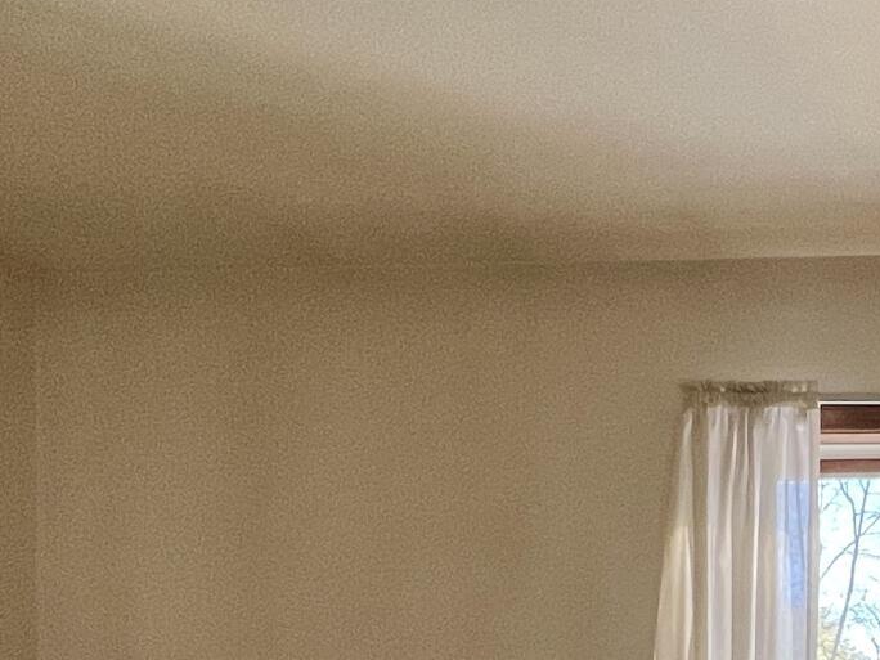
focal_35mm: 57
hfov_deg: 28.5
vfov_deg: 22.0
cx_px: 1106
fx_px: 1449
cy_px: 944
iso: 80
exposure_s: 1/120
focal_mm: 1.57
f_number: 1.8
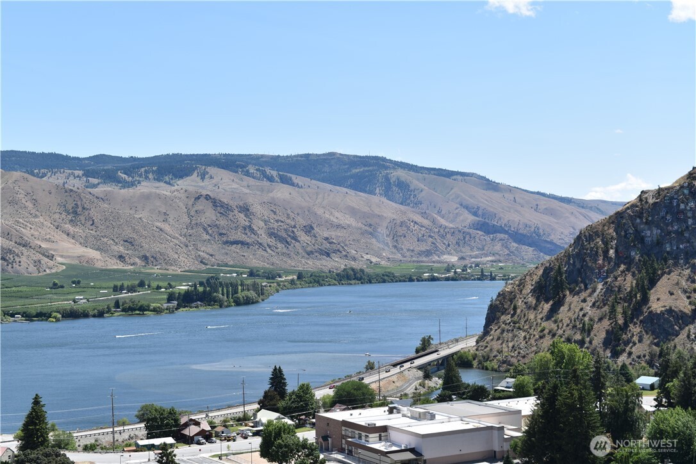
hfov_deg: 37.9
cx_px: 348
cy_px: 232
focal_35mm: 52
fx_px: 1015
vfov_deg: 25.8
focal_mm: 35
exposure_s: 1/320
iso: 100
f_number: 9
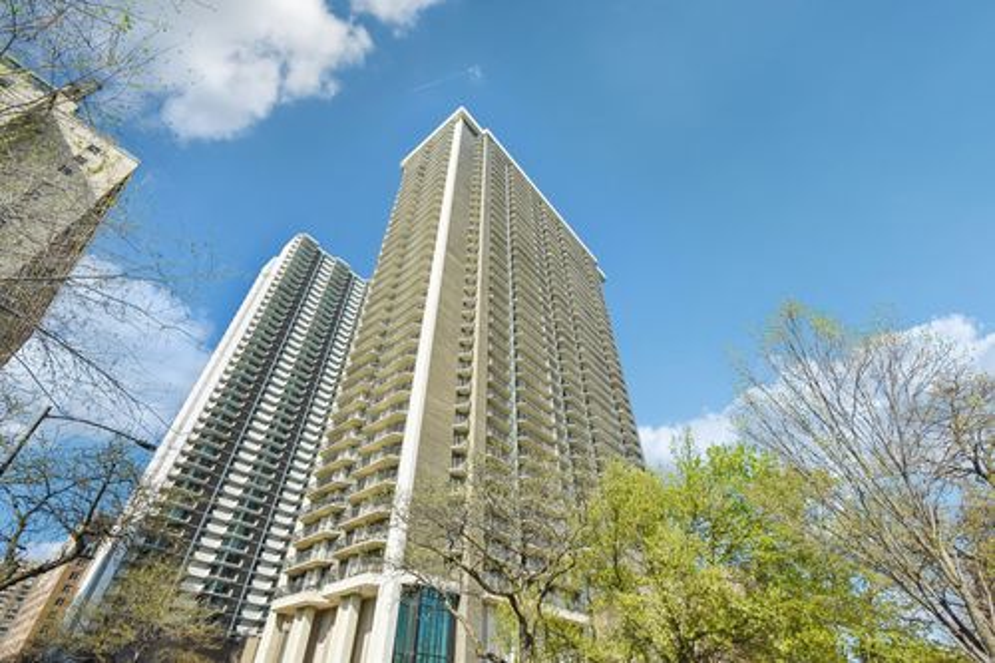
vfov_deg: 77.3
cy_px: 332
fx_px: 414
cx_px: 498
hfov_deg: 100.4
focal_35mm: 15
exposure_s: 1/1250
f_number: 8
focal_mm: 10
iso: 500
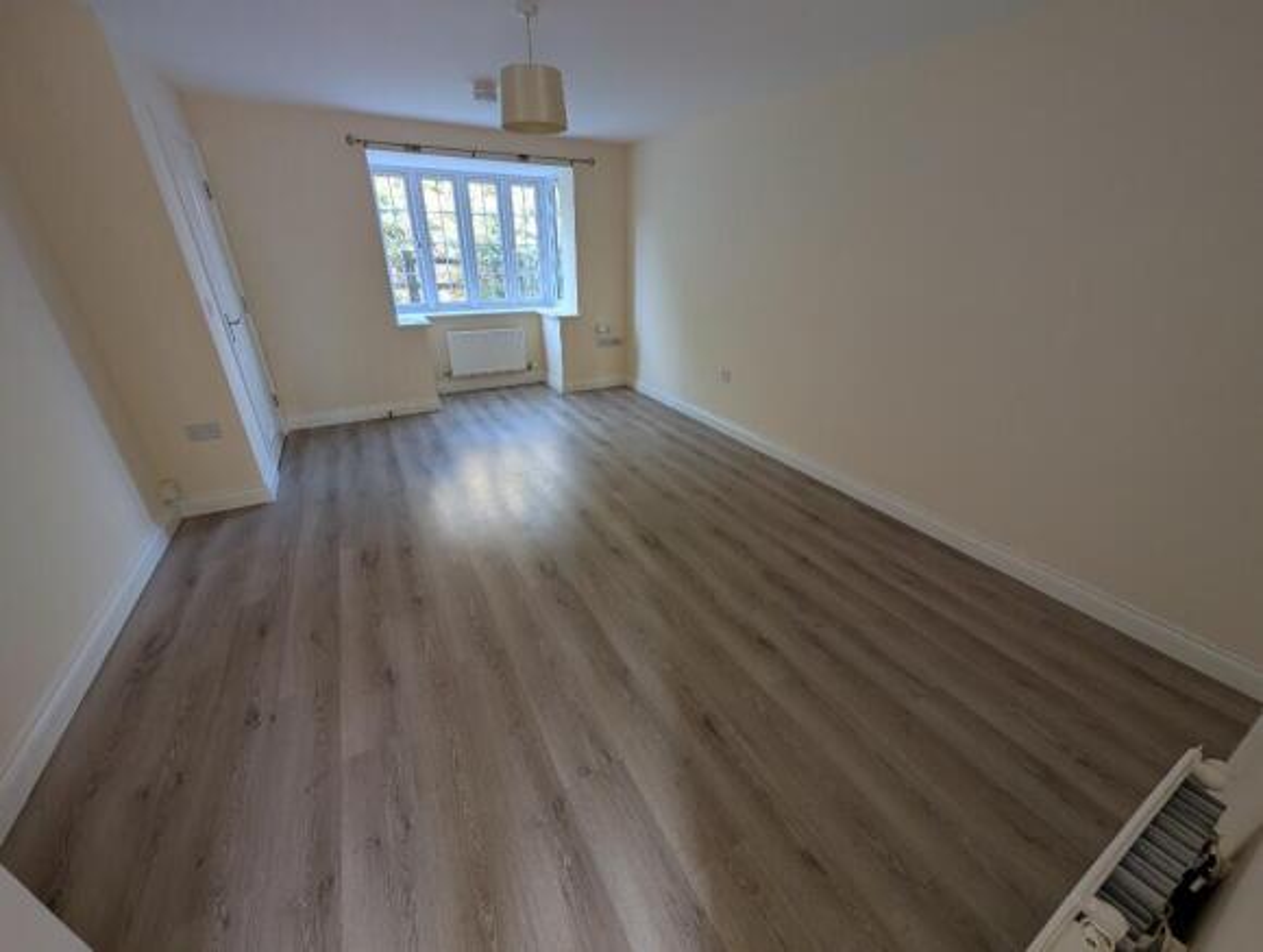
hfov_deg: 110.4
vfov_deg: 94.7
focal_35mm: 12
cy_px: 476
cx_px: 632
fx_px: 439
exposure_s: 1/66.5
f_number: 1.7
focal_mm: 2.02
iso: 53
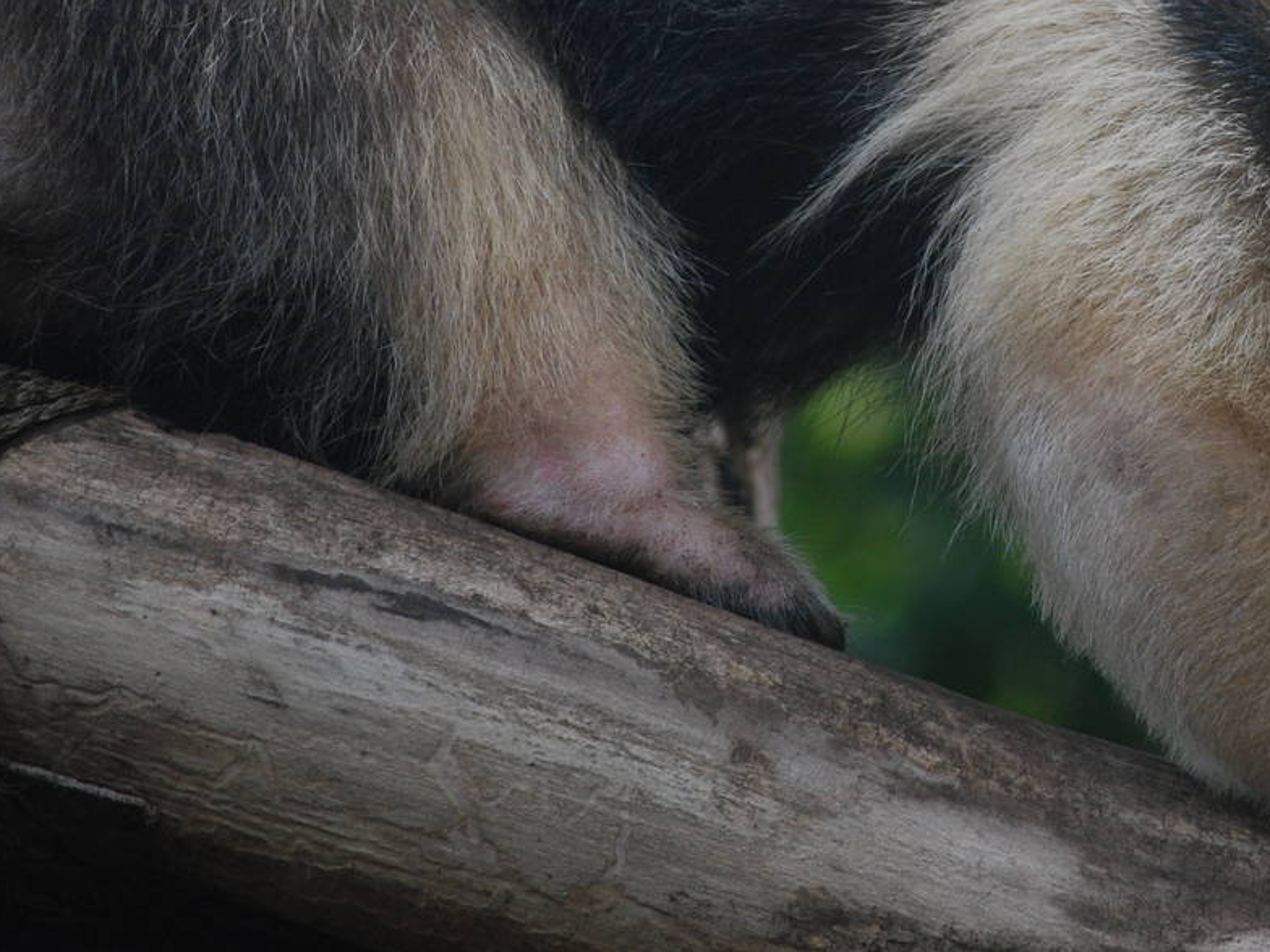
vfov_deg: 3.7
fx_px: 14601
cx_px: 1199
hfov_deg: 5.0
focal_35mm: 398
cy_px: 127
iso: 400
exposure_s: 1/500
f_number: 5
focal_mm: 135
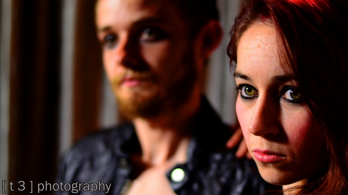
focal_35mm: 79
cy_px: 96
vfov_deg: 15.3
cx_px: 174
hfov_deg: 26.9
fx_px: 729
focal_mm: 50
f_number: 1.8
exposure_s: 1/500
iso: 1000
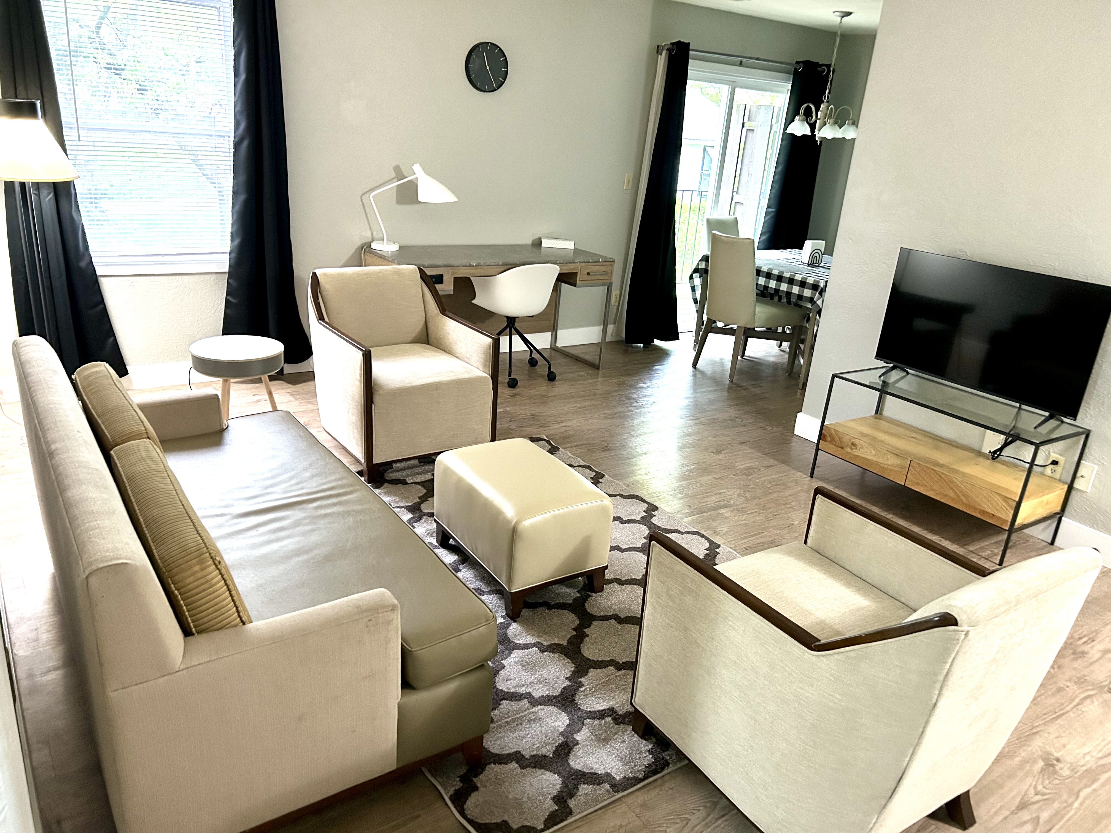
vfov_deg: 53.1
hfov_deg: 67.3
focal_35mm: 26
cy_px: 416
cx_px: 556
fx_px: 834
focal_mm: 5.7
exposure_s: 1/40
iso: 500
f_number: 1.5
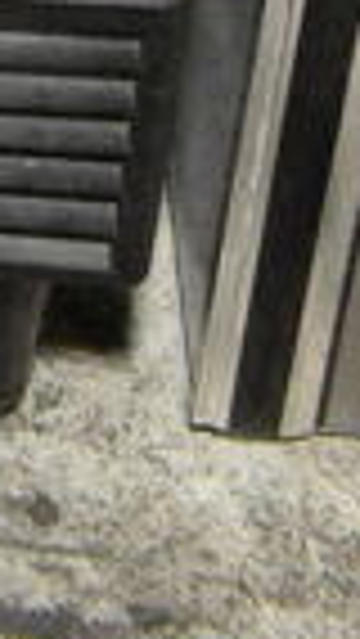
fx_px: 3085
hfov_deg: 6.0
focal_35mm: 182
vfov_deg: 9.5
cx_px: -900
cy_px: -1235
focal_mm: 18
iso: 6400
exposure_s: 1/200
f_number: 7.1
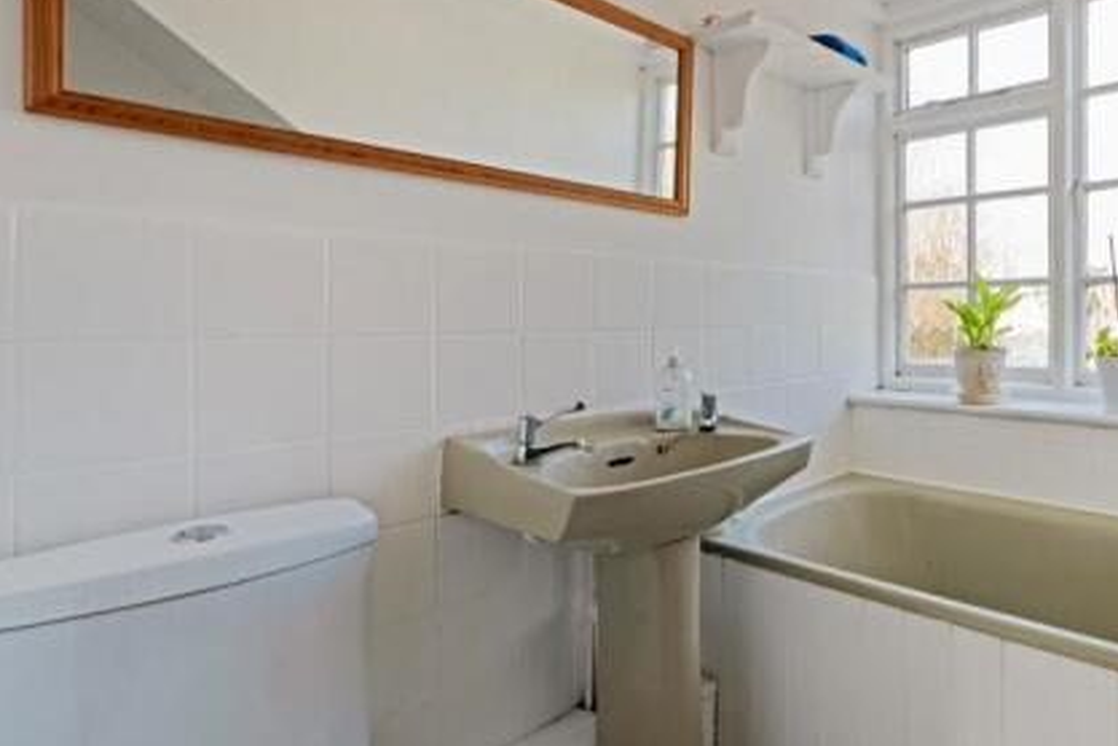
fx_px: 683
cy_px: 310
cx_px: 827
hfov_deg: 73.5
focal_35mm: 22
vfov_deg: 56.9
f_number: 9
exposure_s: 1/30
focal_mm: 14
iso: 250
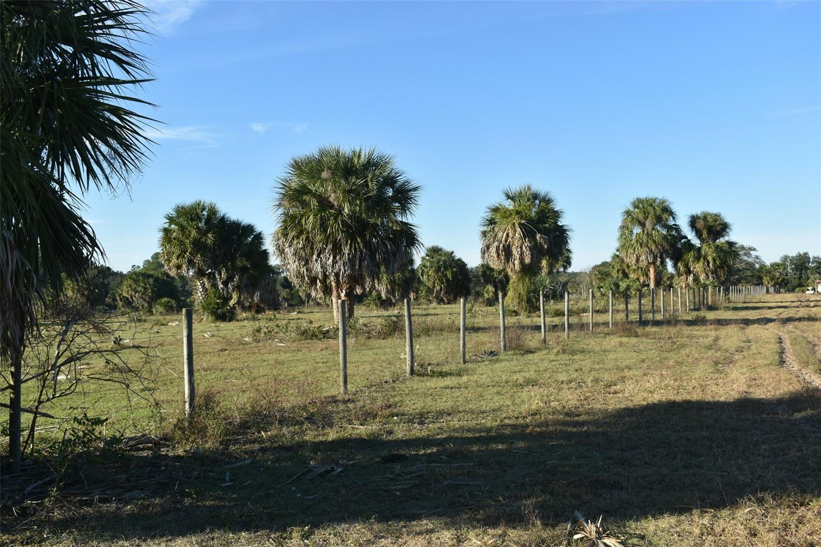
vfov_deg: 36.9
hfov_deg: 53.1
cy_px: 274
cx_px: 410
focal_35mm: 36
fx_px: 821
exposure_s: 1/250
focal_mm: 24
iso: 125
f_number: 8
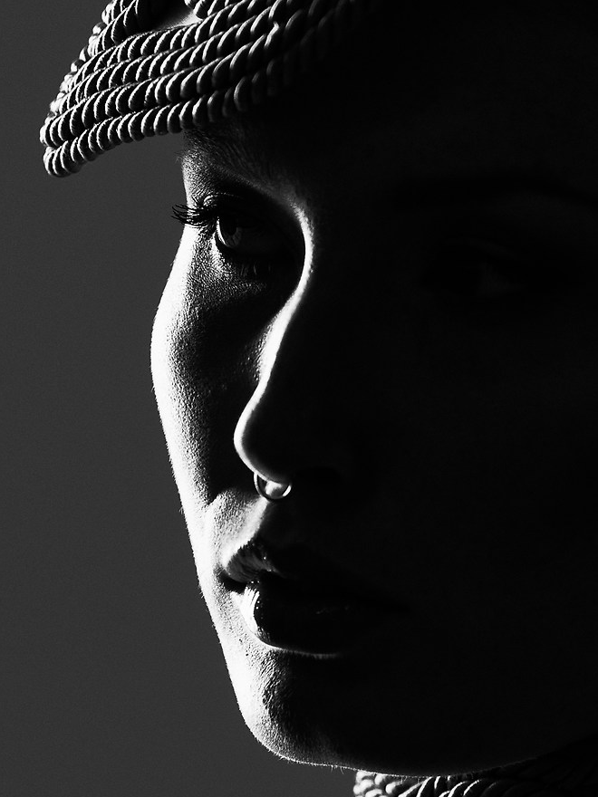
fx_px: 18127
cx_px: 435
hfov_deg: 1.9
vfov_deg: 2.5
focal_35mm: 787
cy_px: 651
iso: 1250
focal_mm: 300
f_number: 4
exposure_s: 1/200
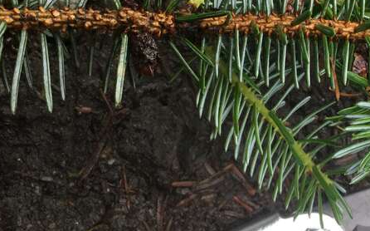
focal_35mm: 59
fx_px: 594
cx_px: 285
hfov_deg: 33.7
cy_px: 96
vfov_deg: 21.9
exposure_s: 1/30
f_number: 2.4
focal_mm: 3.3
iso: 25
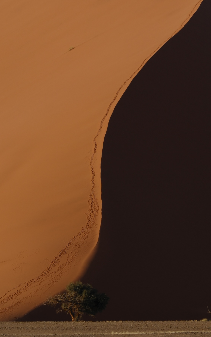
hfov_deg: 9.4
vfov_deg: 15.0
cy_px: 168
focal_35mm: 139
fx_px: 1279
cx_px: 102
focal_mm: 90.4
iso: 125
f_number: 5.6
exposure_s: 1/400
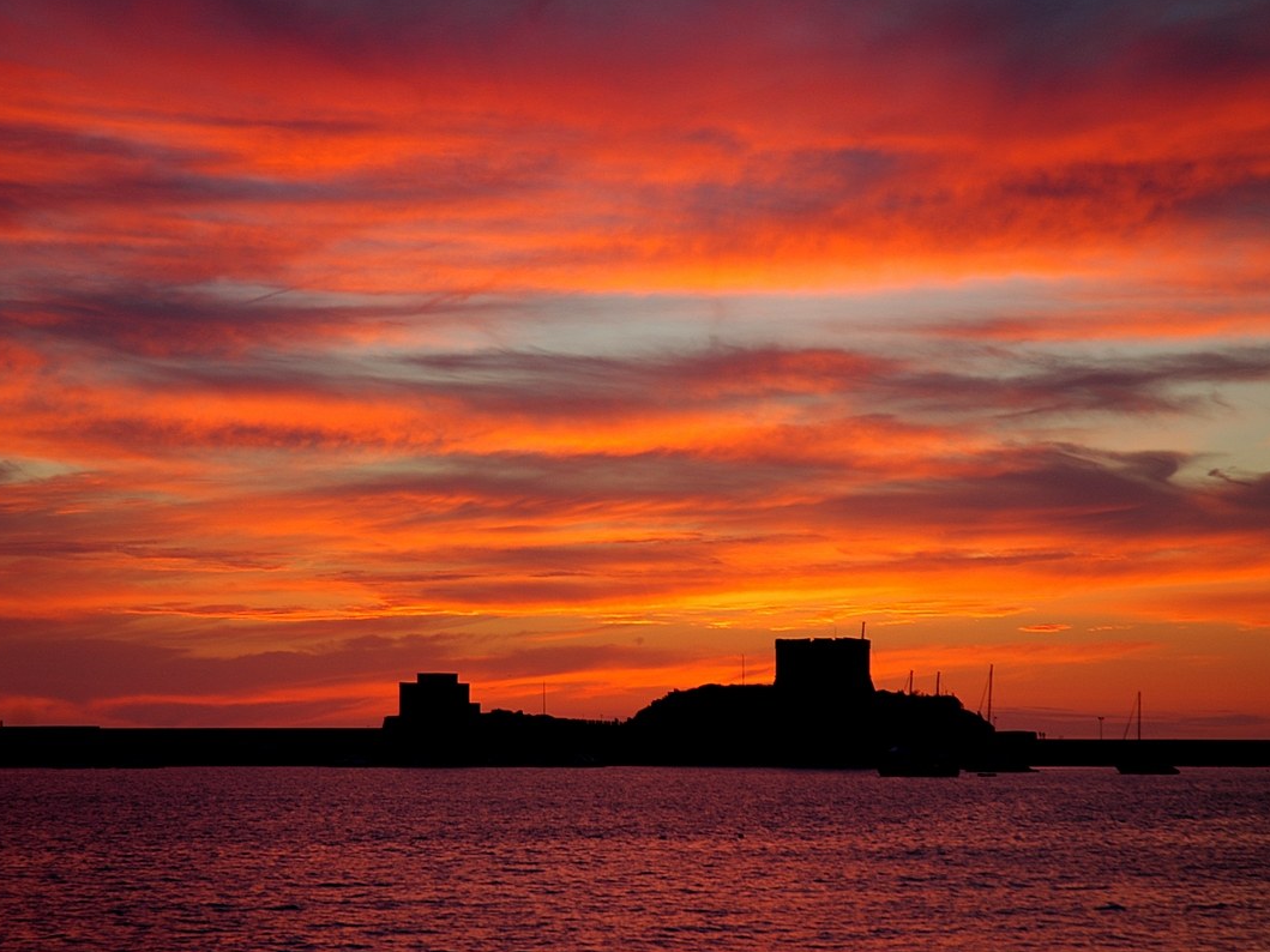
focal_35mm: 98
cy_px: 475
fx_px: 3595
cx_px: 594
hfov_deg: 20.0
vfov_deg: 15.1
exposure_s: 1/15
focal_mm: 60
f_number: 5.6
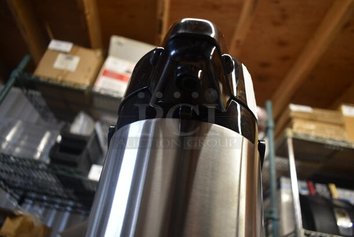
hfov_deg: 67.3
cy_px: 118
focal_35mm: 27
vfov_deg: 48.0
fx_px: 266
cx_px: 177
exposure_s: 1/30
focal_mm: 18
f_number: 3.5
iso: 220
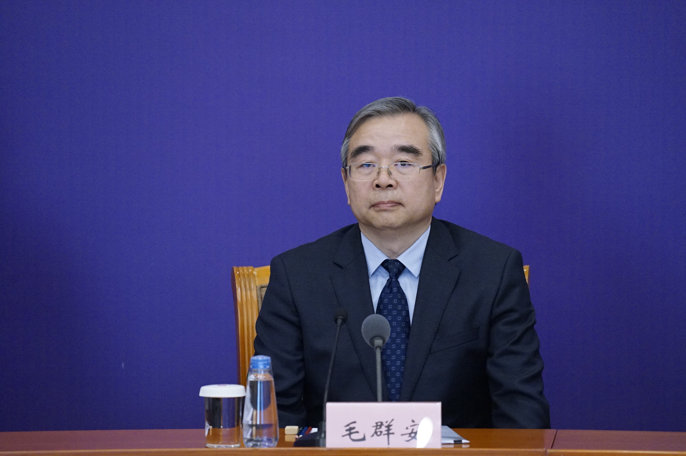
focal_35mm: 512
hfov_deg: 4.0
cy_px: 228
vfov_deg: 2.7
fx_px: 9748
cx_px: 343
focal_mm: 512
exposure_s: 1/200
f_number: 6.3
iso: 6400
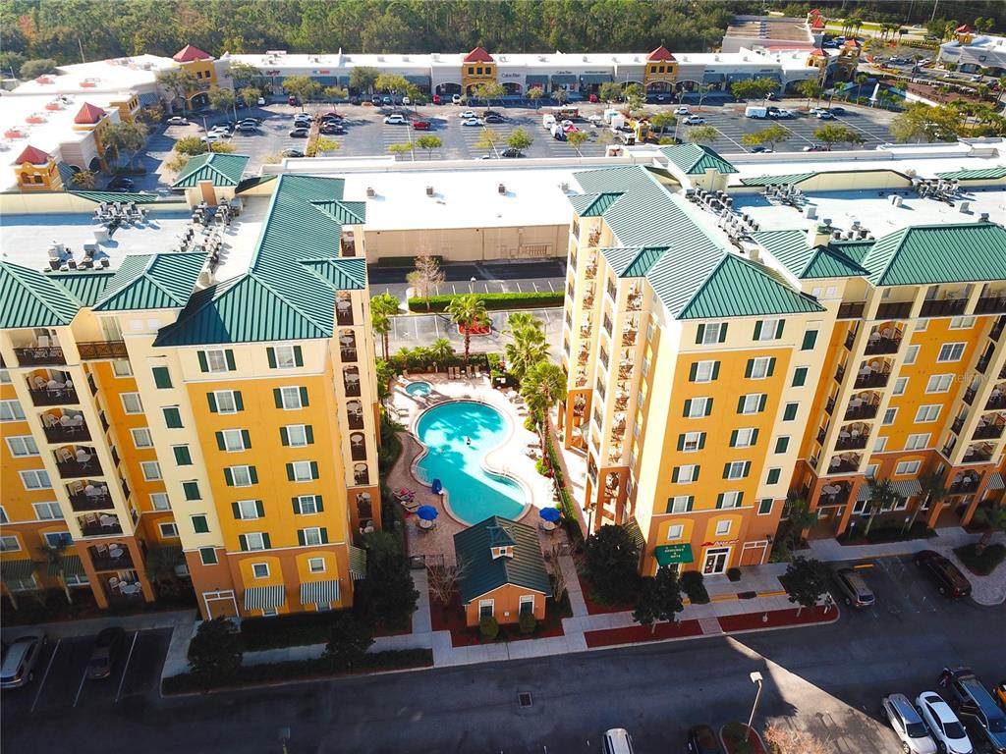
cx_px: 503
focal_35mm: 26
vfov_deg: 53.1
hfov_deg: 67.3
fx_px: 756
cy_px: 377
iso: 120
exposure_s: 1/50
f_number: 2.2
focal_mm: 4.73
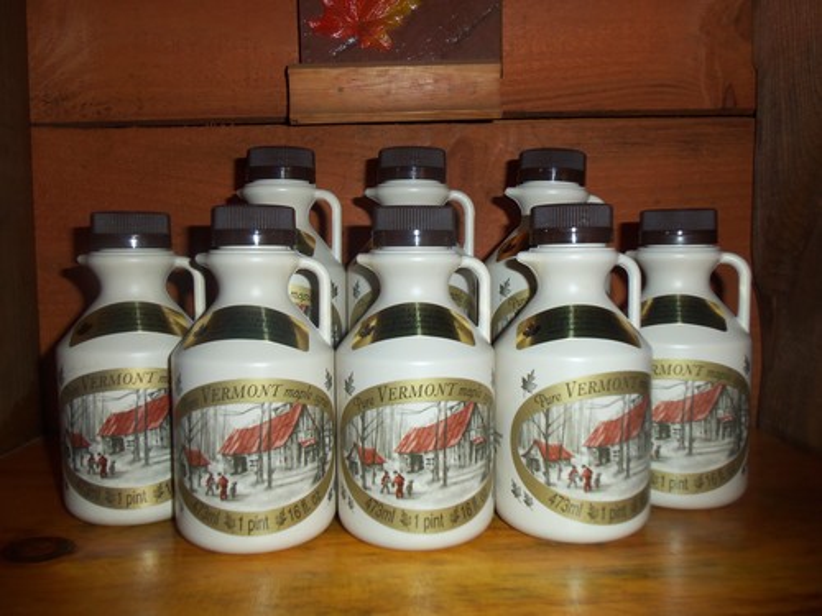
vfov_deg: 48.2
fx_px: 689
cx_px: 411
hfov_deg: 61.7
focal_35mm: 29
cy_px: 308
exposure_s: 1/30
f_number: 3.4
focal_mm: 5.2
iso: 80
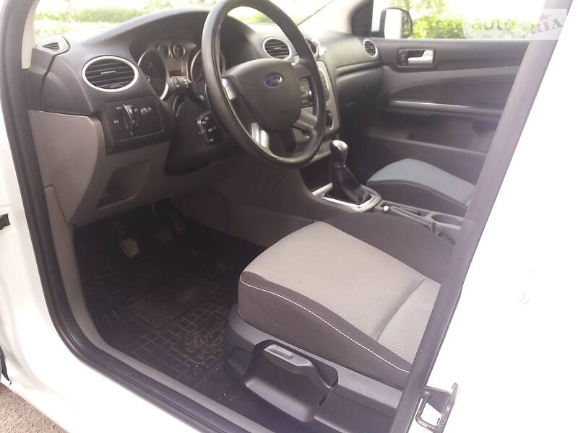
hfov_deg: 63.4
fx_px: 468
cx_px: 289
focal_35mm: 28
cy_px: 216
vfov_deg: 49.7
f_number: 1.9
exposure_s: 1/100
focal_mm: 3.7
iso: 80
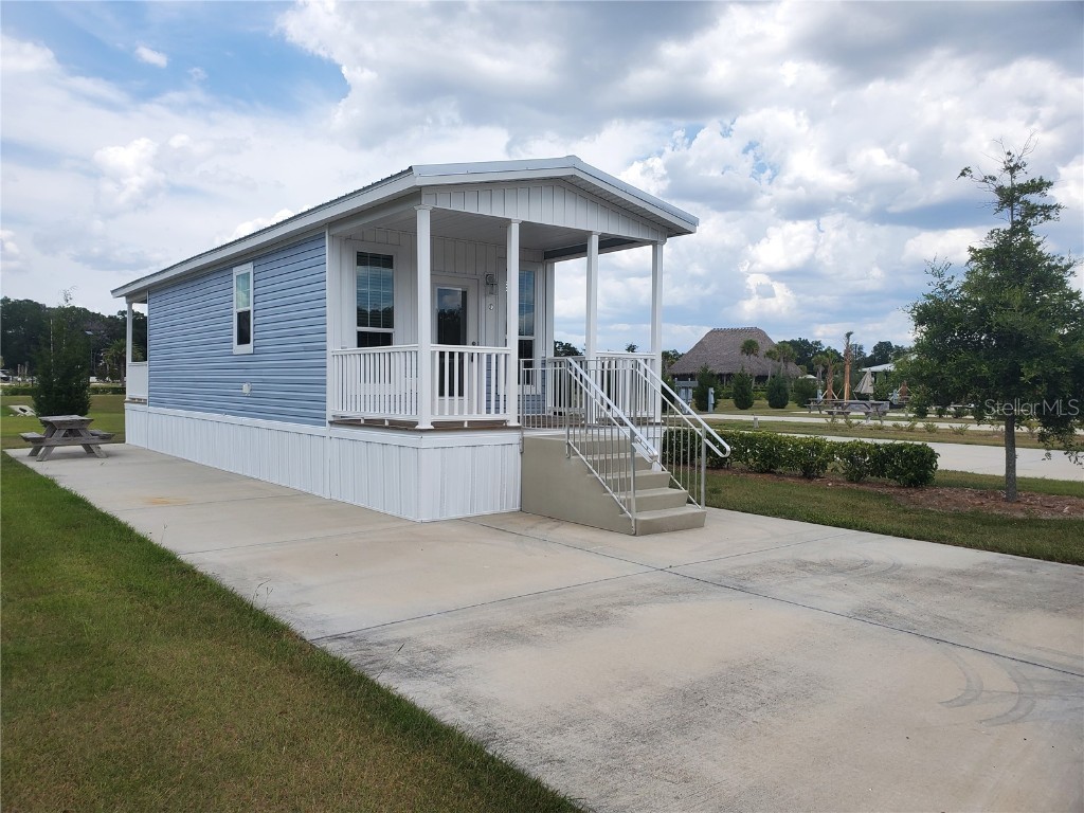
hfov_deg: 67.3
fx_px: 814
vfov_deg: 53.1
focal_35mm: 26
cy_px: 406
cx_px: 542
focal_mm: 4.3
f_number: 2.4
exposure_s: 1/1614
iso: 50
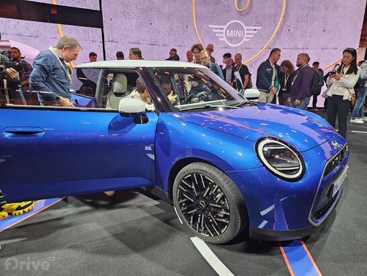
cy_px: 138
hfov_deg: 73.9
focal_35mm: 23
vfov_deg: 58.9
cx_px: 184
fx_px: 244
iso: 320
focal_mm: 5.4
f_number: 1.8
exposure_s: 1/106
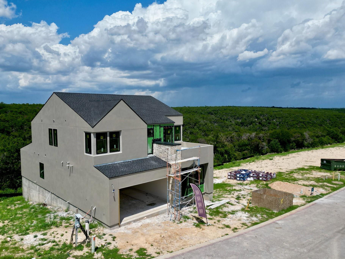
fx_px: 269
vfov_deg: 51.4
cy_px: 129
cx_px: 158
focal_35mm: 27
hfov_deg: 65.2
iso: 120
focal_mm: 6.72
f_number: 1.7
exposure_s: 1/6000
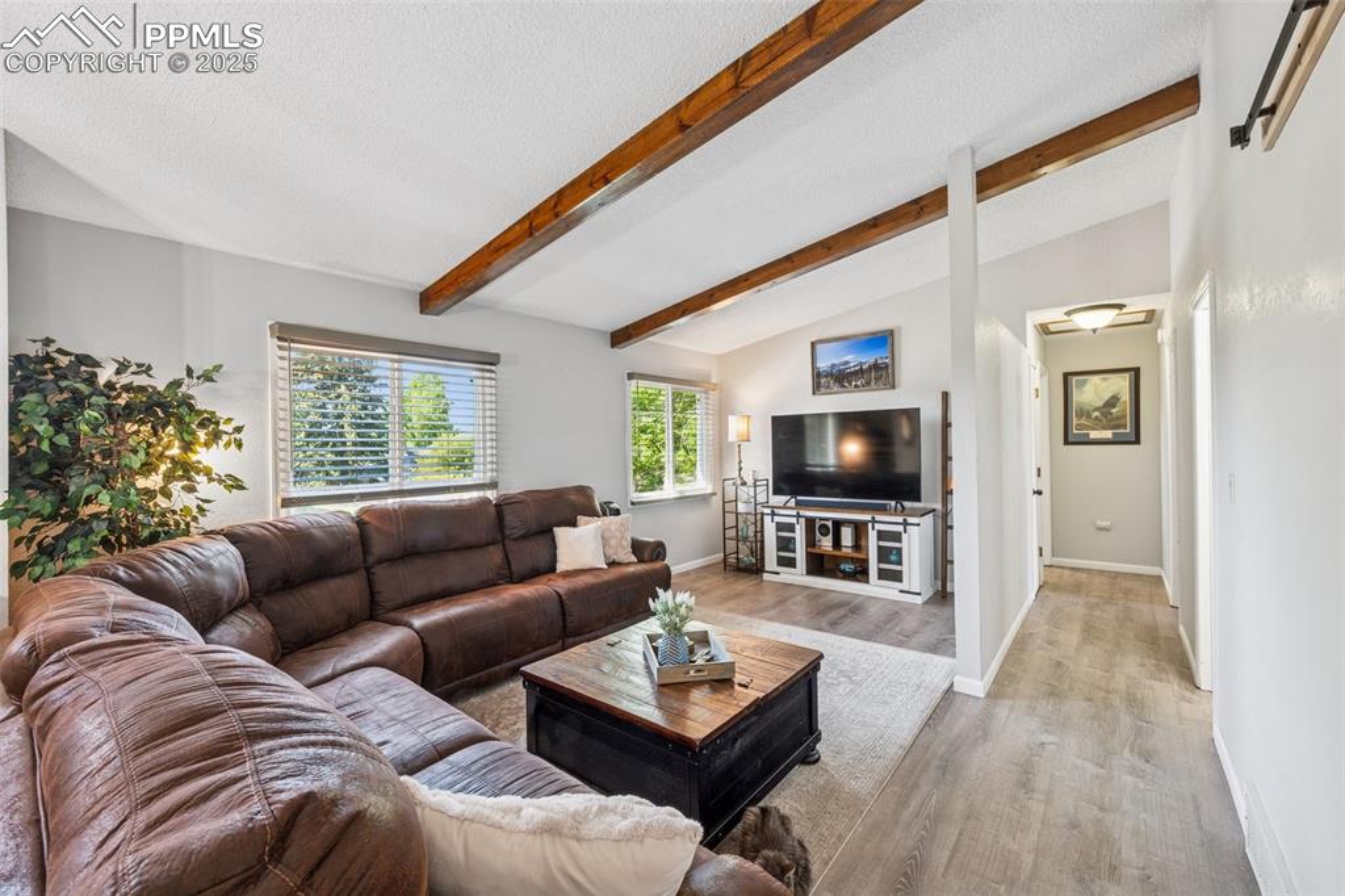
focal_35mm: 15
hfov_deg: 100.4
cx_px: 672
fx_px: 560
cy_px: 448
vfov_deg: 77.3
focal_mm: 15
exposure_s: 1.3
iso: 100
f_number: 11
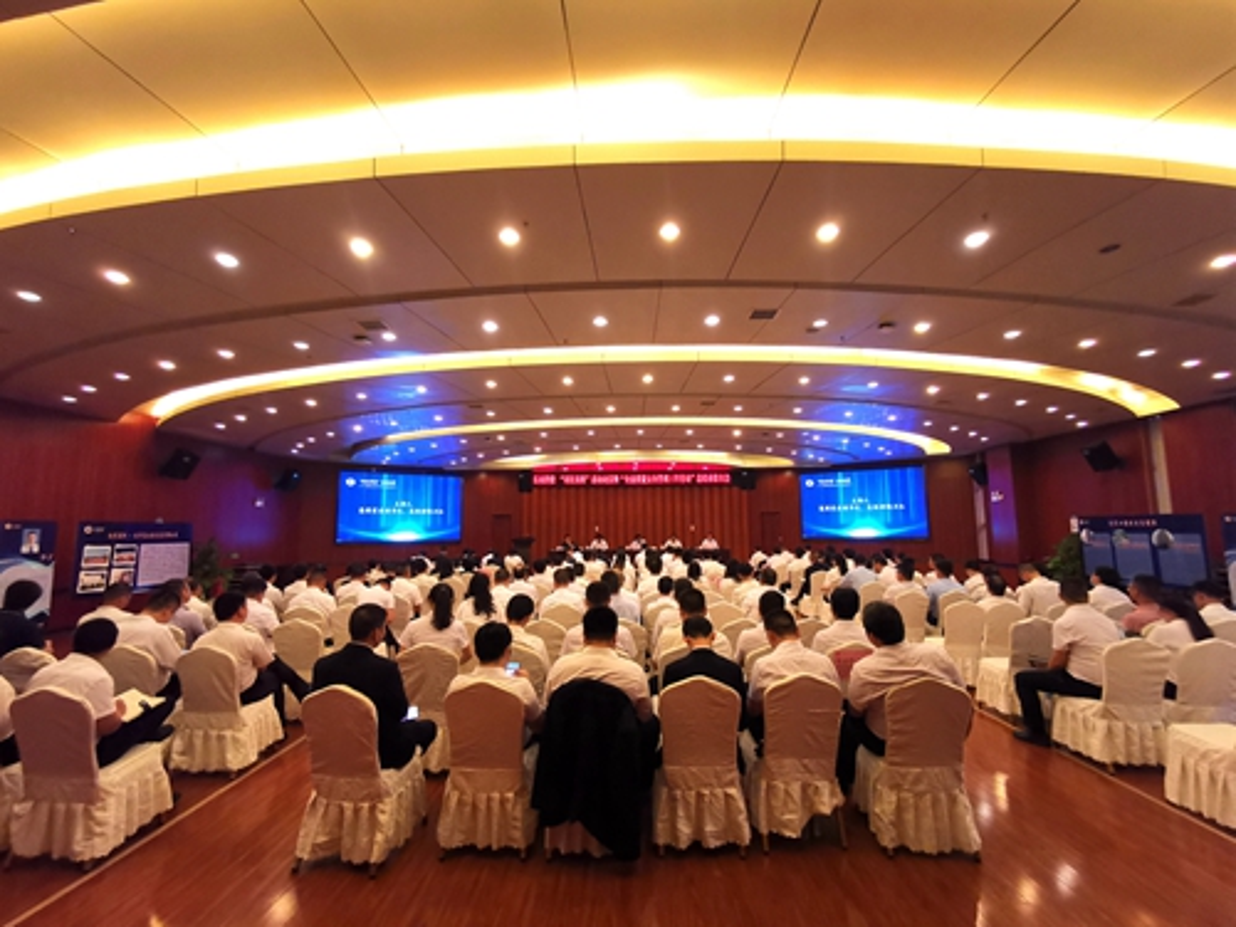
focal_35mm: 16
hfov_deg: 94.5
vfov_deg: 78.1
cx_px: 618
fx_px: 571
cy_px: 464
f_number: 2.2
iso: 400
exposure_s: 1/50
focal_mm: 2.35
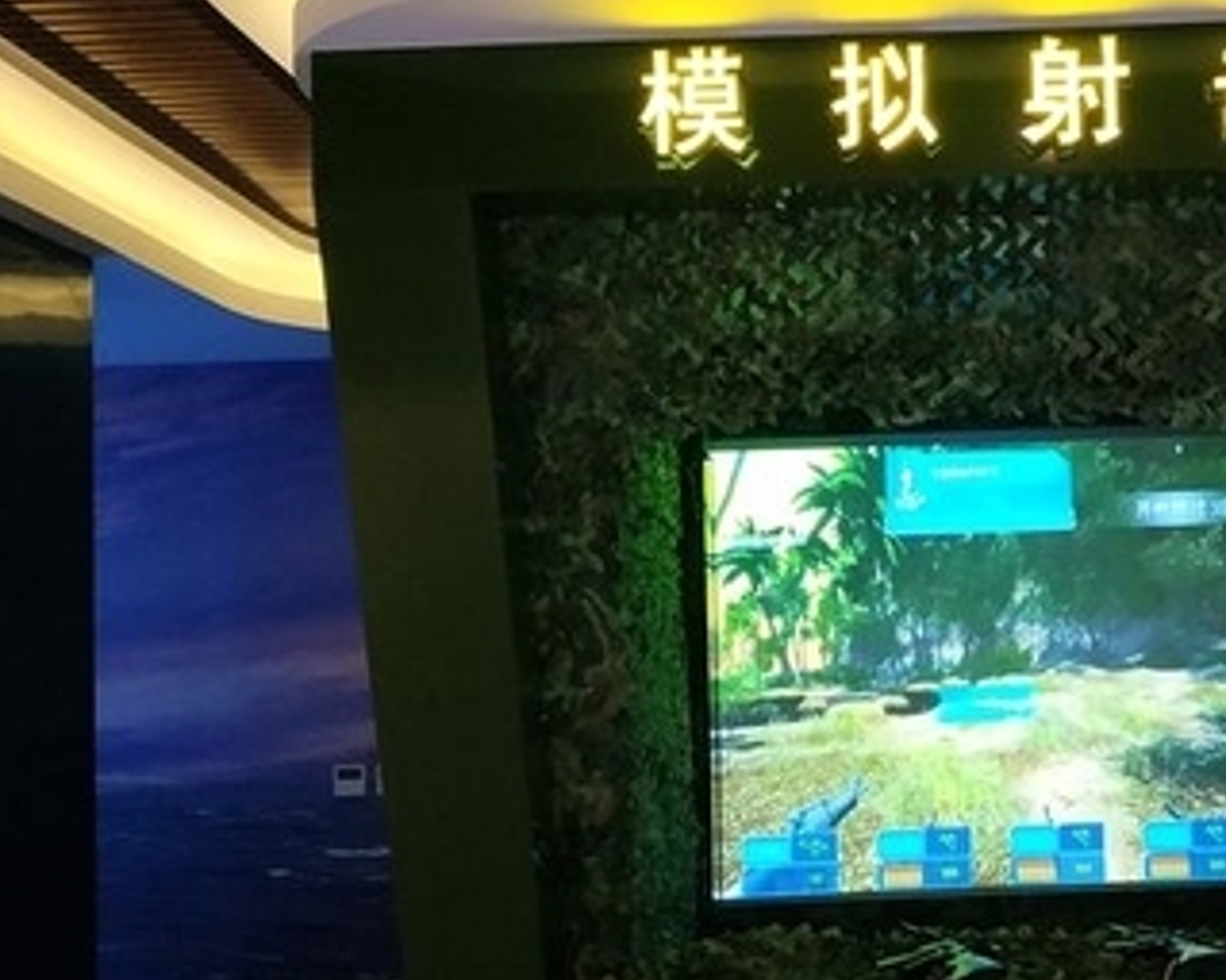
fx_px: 1705
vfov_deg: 32.0
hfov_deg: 38.2
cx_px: 972
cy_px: 588
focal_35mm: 47
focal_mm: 3.94
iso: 500
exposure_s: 1/20
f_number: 1.9
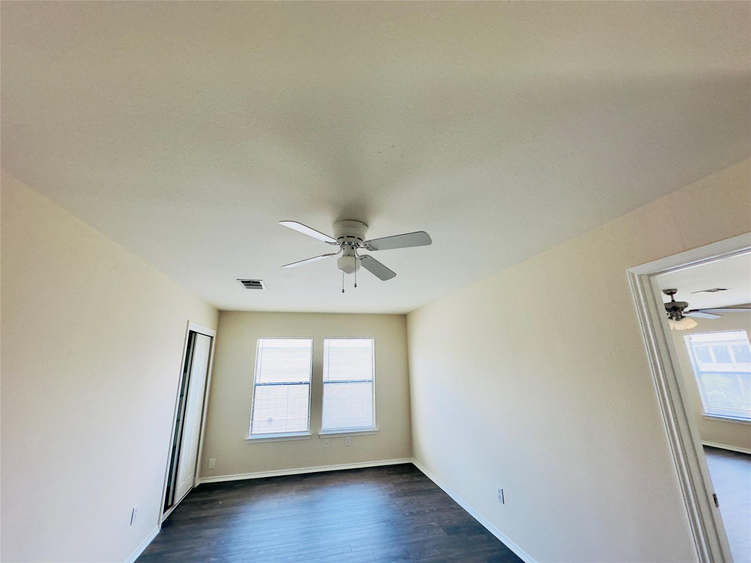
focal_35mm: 14
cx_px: 376
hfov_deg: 102.1
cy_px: 282
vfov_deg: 85.7
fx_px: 304
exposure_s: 1/120
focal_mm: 2.22
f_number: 2.2
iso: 160
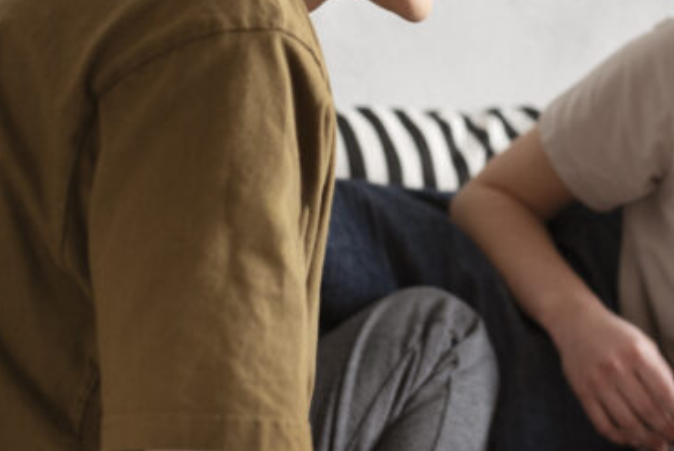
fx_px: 1818
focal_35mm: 97
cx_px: 486
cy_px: 104
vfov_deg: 14.1
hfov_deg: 20.9
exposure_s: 1/160
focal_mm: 35
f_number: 2.5
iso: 640
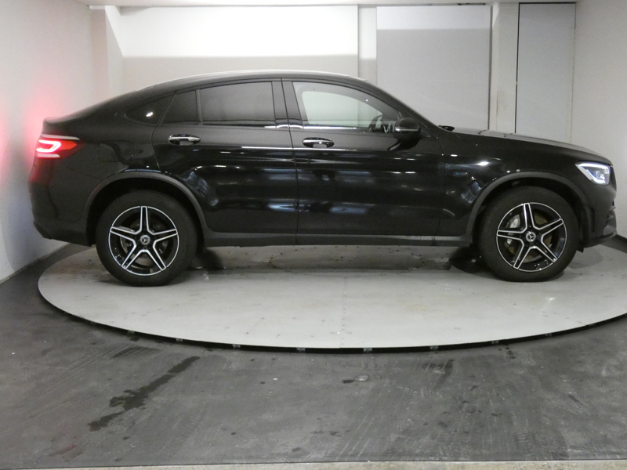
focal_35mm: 43
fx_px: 779
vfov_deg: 33.6
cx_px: 314
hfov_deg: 43.9
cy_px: 235
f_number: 3.7
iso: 1600
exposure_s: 1/60
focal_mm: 7.8
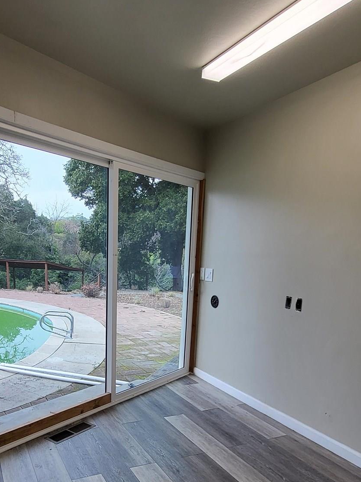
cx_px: 142
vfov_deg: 62.6
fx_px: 375
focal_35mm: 27
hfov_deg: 51.0
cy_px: 345
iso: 50
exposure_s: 1/120
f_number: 2.2
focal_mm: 1.74
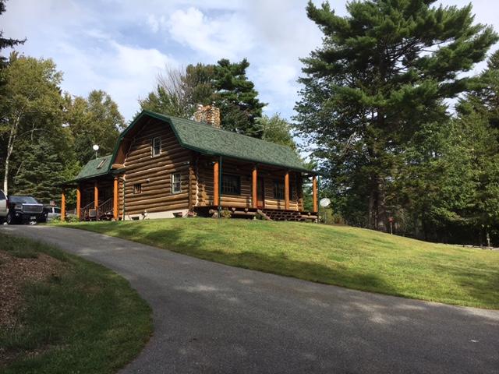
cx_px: 250
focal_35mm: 29
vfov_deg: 48.2
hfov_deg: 61.7
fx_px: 418
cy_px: 187
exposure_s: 1/1399
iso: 25
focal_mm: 4.15
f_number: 2.2
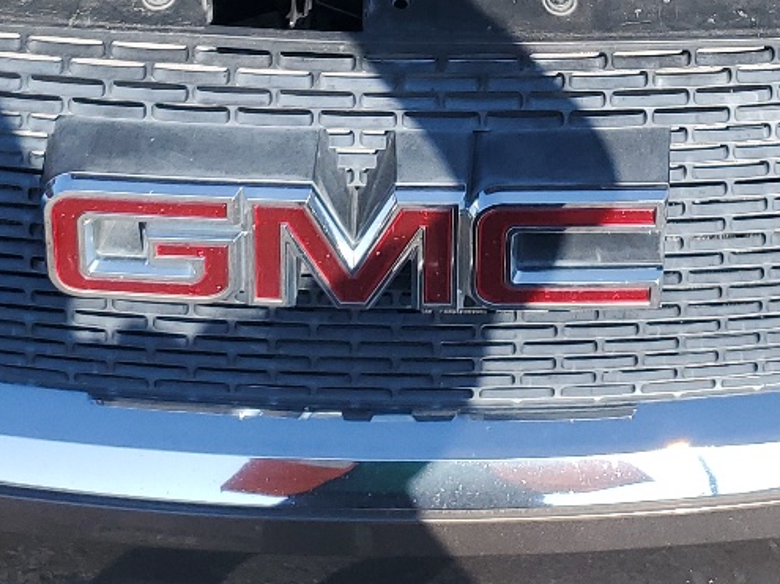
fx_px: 1892
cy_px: -282
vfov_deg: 16.1
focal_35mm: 84
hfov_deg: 23.3
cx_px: 448
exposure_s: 1/1667
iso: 50
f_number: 1.5
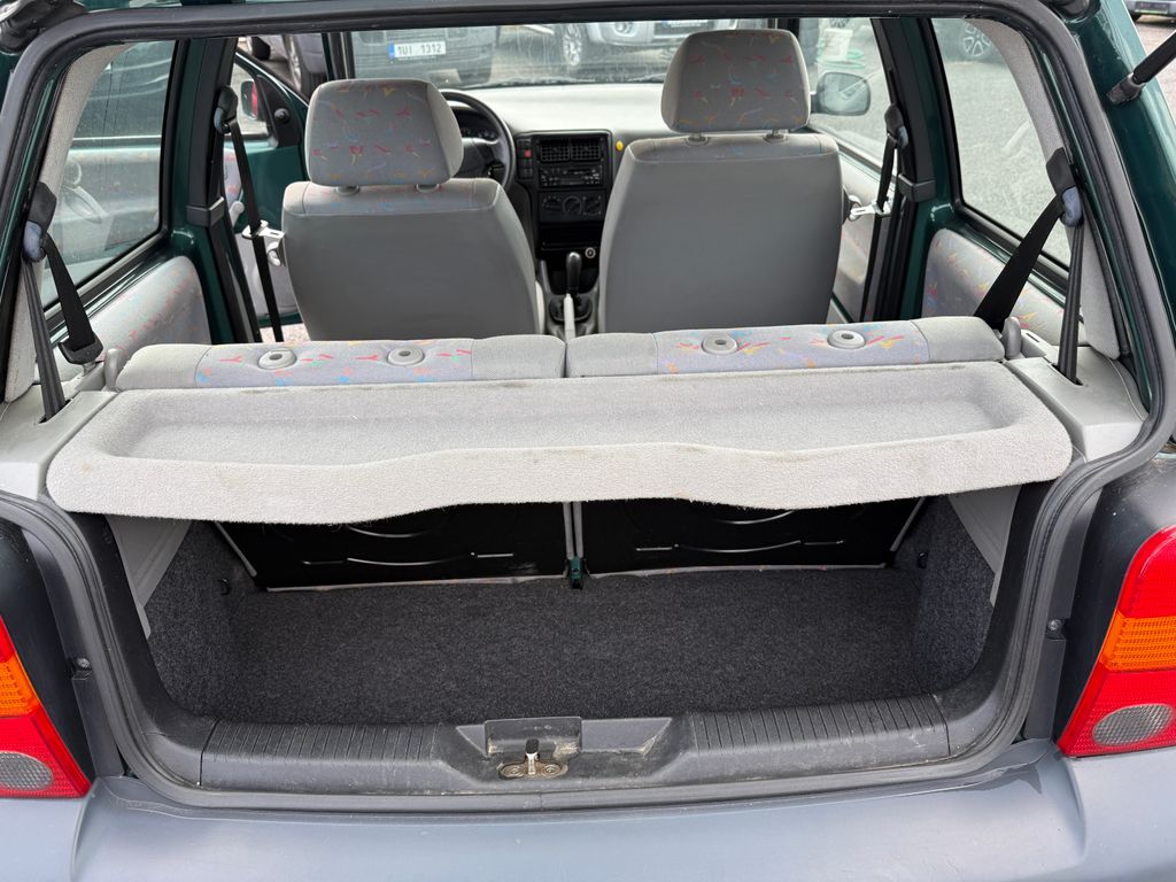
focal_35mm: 24
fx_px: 815
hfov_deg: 71.6
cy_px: 441
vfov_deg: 56.8
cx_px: 588
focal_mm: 6.76
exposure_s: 1/467
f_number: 1.78
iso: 80
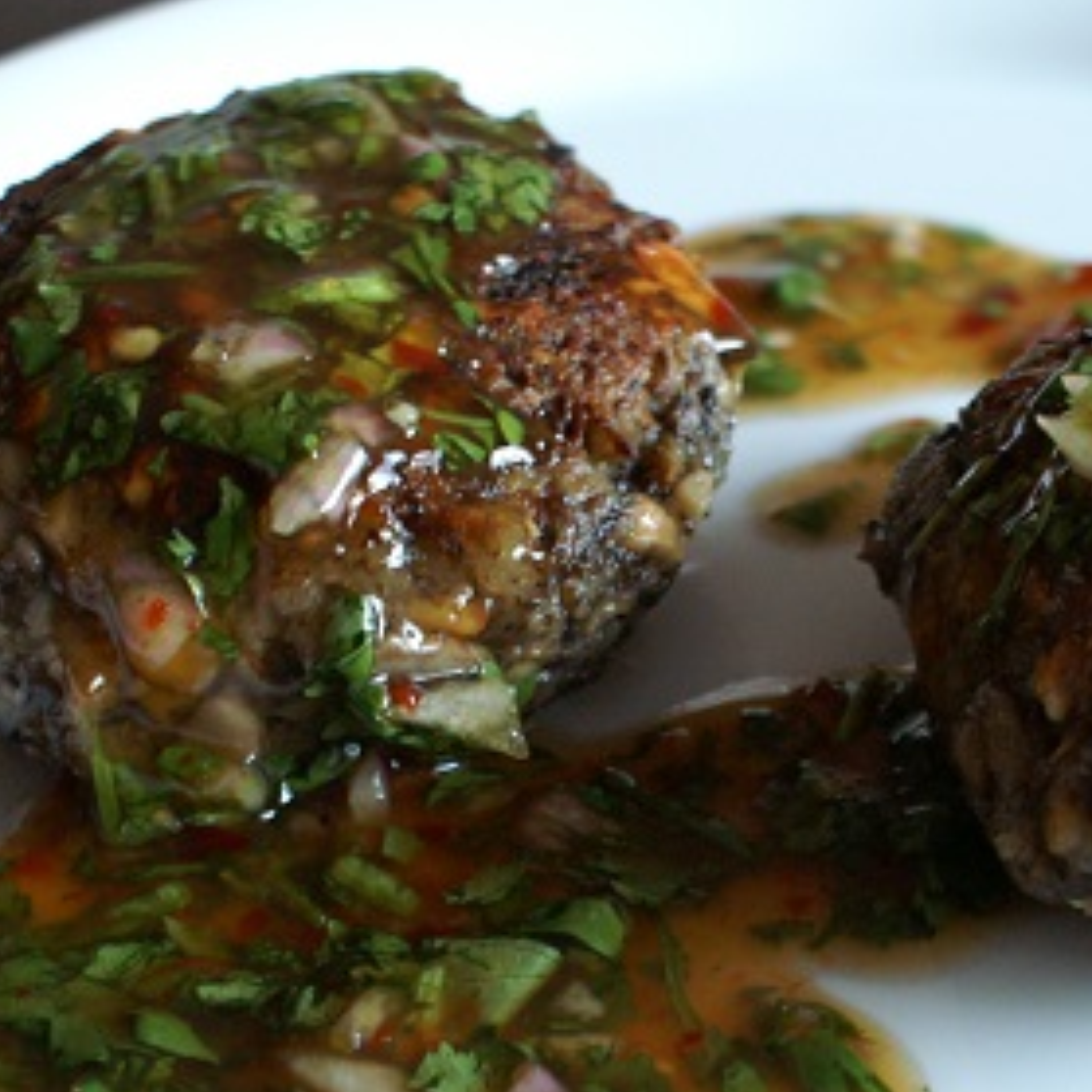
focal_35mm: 95
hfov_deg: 18.2
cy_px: 785
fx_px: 3391
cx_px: 783
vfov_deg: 18.2
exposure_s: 1/10
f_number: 4.5
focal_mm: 26
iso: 800
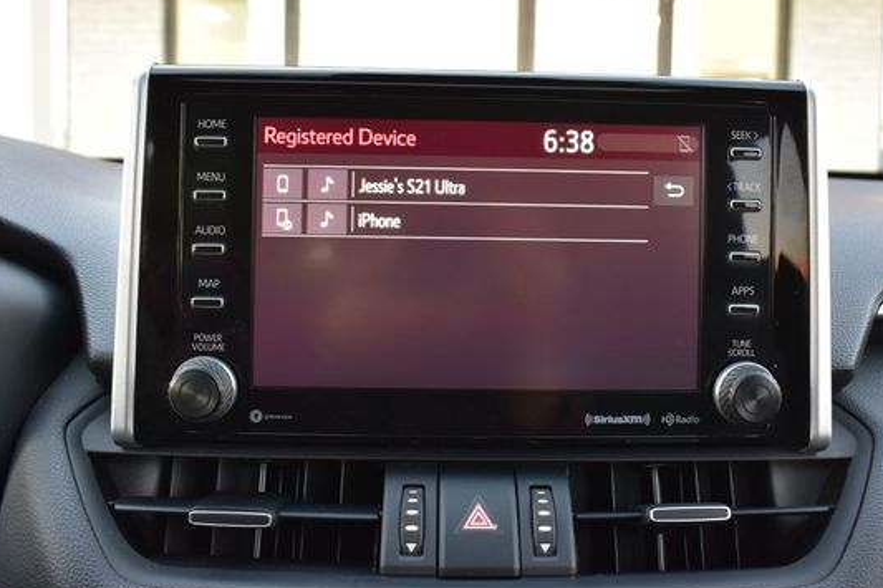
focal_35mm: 36
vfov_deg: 36.8
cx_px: 474
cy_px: 247
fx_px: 883
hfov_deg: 53.1
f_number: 6.3
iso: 800
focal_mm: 20
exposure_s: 1/15
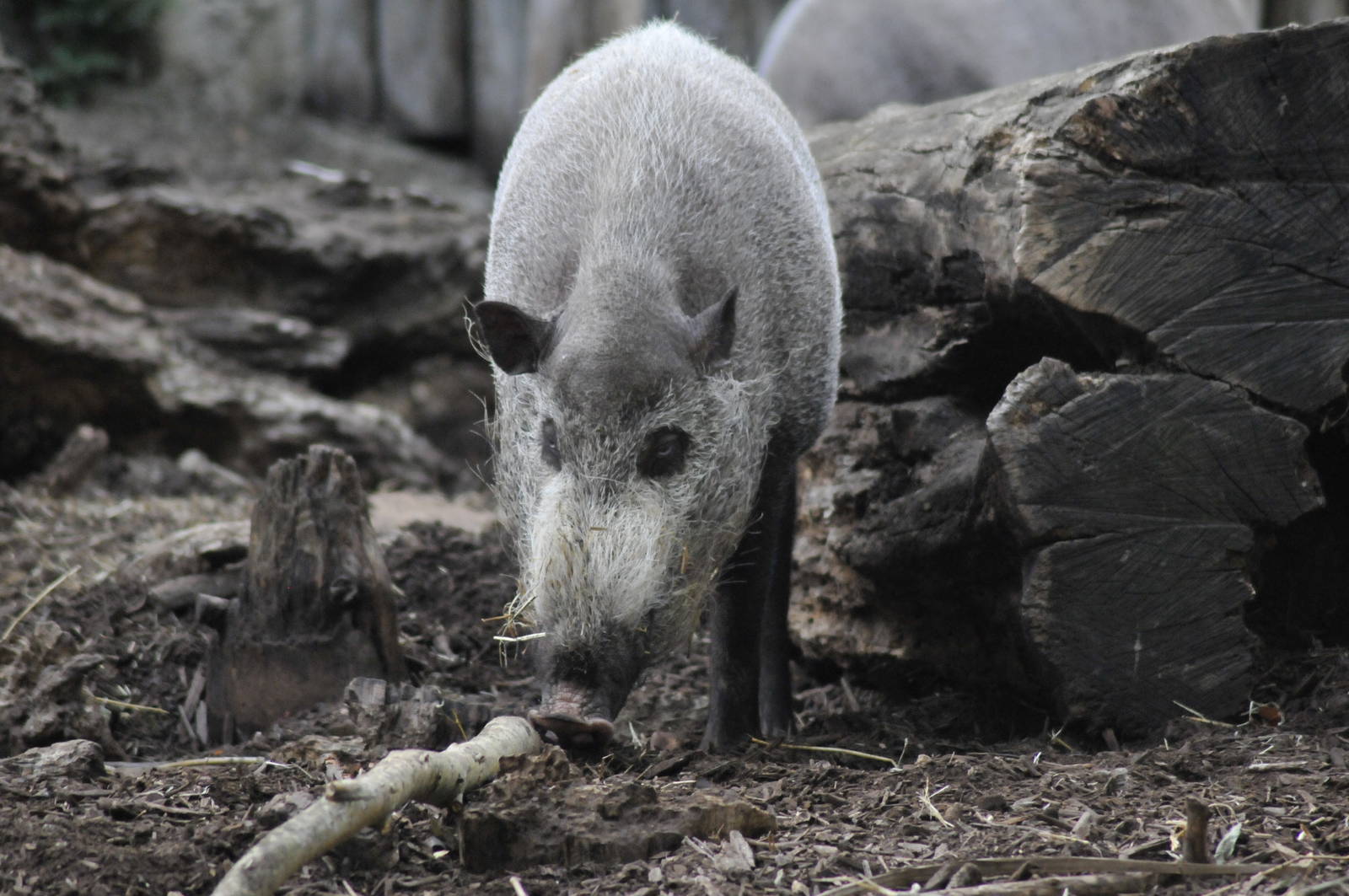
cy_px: 448
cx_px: 674
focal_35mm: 345
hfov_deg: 6.0
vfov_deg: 4.0
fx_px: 12913
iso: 2000
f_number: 5
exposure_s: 1/500
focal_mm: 230
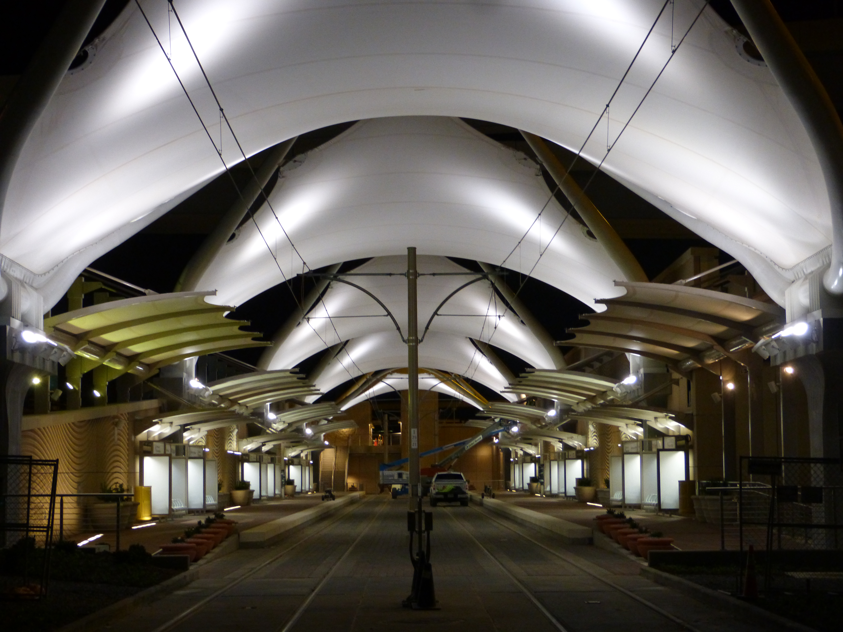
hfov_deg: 23.8
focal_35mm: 82
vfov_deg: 18.0
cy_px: 316
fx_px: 1997
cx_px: 422
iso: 400
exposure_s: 1/50
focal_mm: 14.8
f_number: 3.4
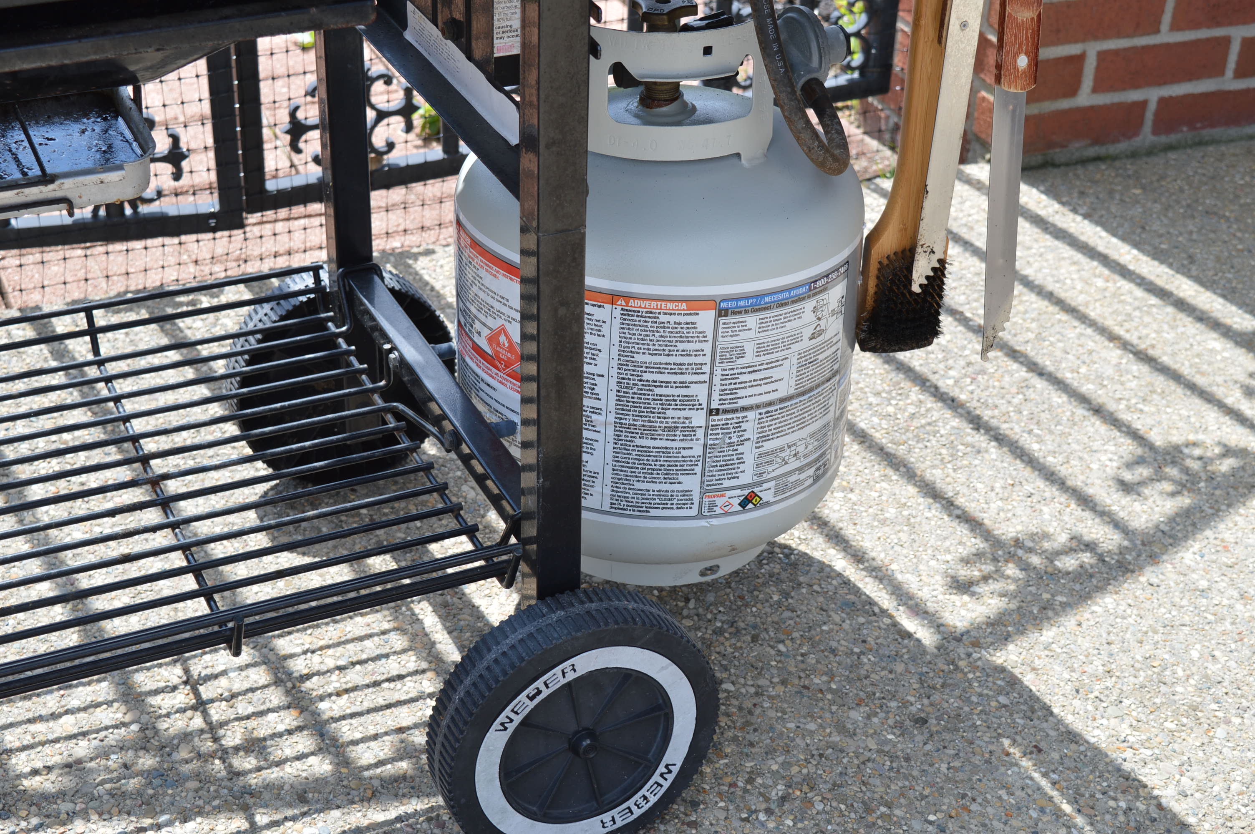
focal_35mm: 57
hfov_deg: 35.1
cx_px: 628
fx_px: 1985
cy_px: 417
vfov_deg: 23.7
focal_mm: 38
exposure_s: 1/160
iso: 100
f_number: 6.3
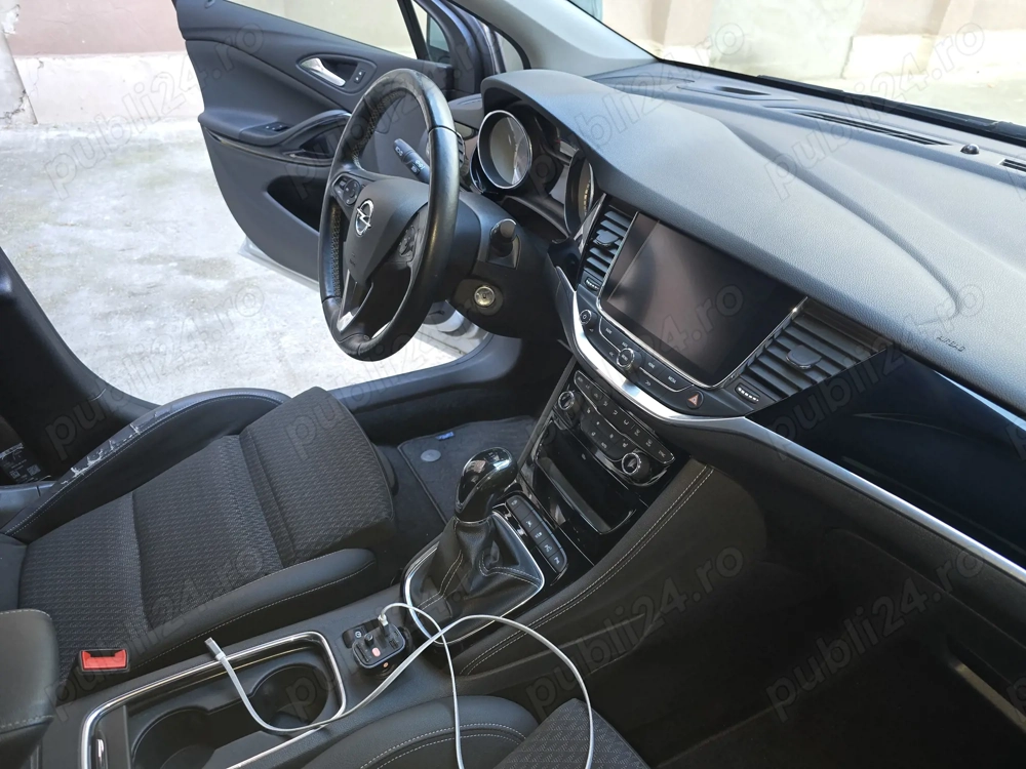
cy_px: 384
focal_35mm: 23
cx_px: 513
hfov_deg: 73.9
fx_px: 682
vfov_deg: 58.9
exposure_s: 1/50
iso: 125
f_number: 1.7
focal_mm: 6.3
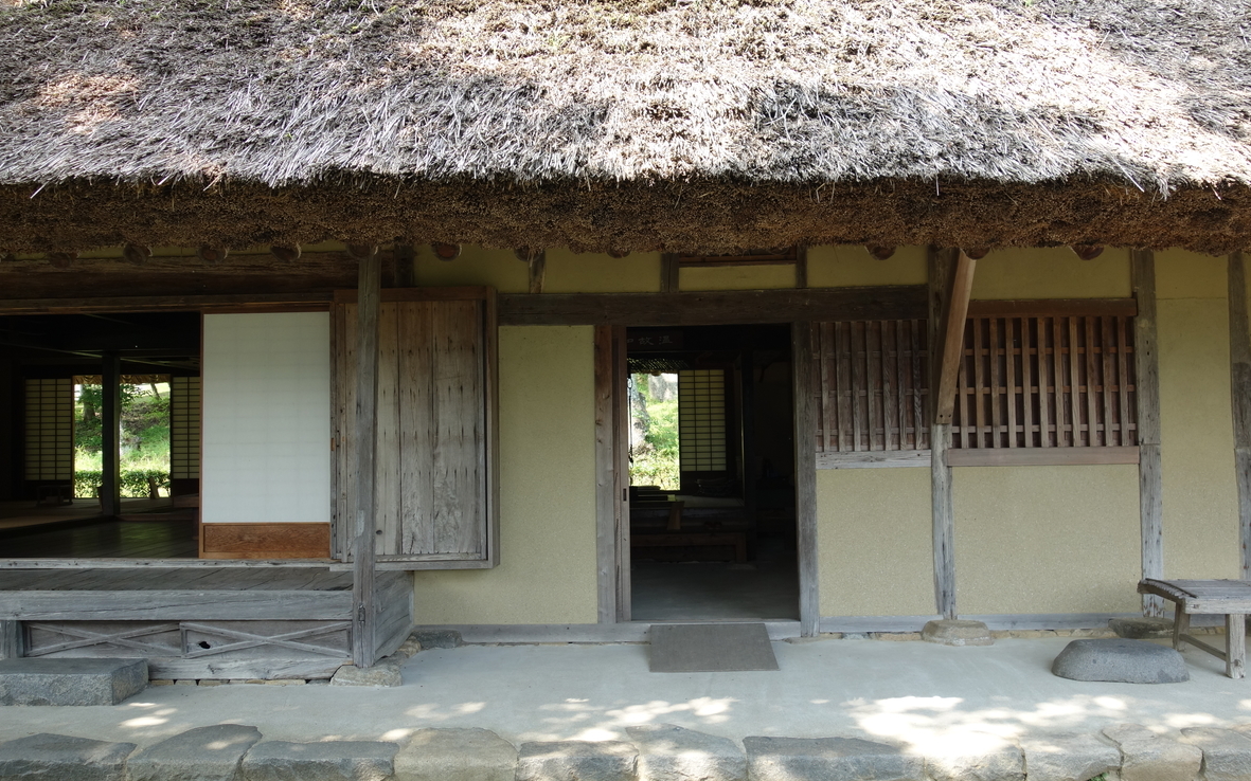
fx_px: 989
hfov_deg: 64.6
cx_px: 629
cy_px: 387
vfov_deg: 43.1
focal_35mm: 29
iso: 125
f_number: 4
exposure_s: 1/100
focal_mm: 10.4
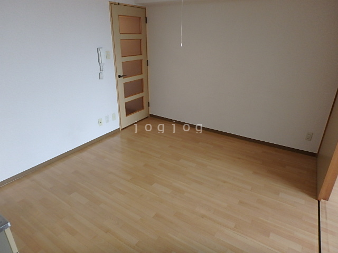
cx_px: 169
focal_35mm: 21
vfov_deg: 63.4
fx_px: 205
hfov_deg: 79.0
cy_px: 126
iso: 250
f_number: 3.5
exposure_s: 1/30
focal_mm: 3.7
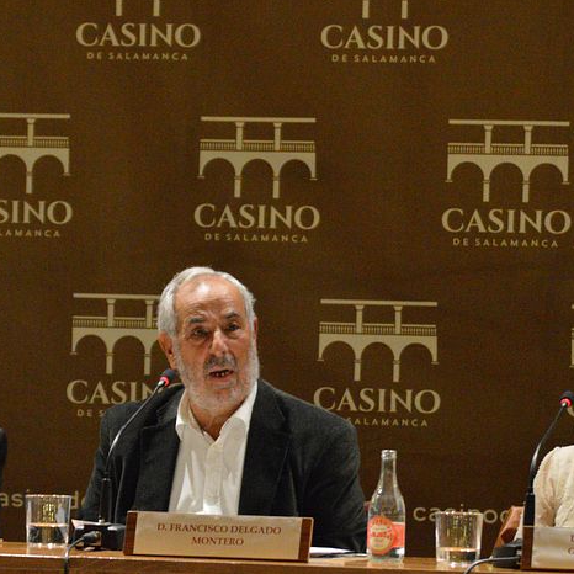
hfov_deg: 7.3
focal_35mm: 239
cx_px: 238
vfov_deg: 7.3
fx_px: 4484
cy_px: 365
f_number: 4.2
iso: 6400
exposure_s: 1/125
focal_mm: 92
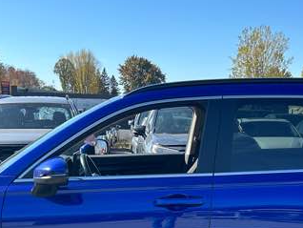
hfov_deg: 28.1
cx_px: 168
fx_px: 604
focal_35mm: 69
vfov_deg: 20.5
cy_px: 236
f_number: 1.5
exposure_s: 1/866
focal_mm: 5.7
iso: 50
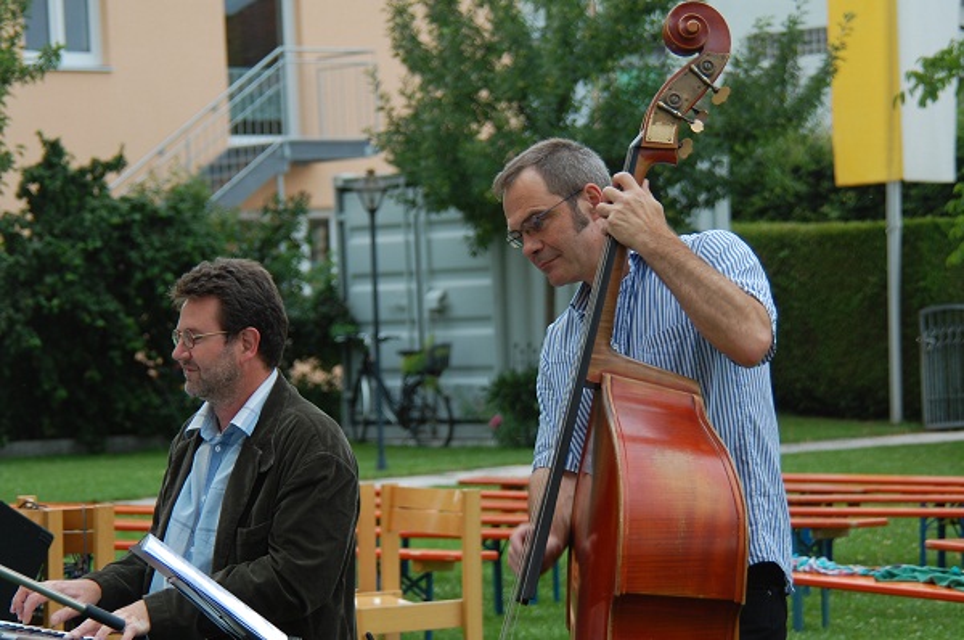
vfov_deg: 9.1
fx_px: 4010
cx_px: 482
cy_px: 320
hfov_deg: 13.7
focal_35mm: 150
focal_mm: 100
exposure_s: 1/100
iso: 200
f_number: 5.6
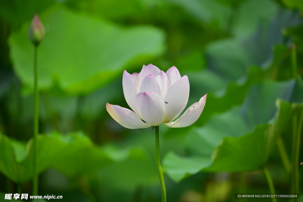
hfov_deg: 10.3
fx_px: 1683
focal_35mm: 200
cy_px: 101
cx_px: 152
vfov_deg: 6.9
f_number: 2.8
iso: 100
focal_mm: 200
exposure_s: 1/800
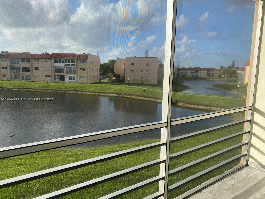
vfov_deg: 53.1
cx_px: 132
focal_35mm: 26
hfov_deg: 67.3
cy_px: 100
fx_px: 199
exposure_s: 1/1124
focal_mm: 4.25
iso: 32
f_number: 1.8
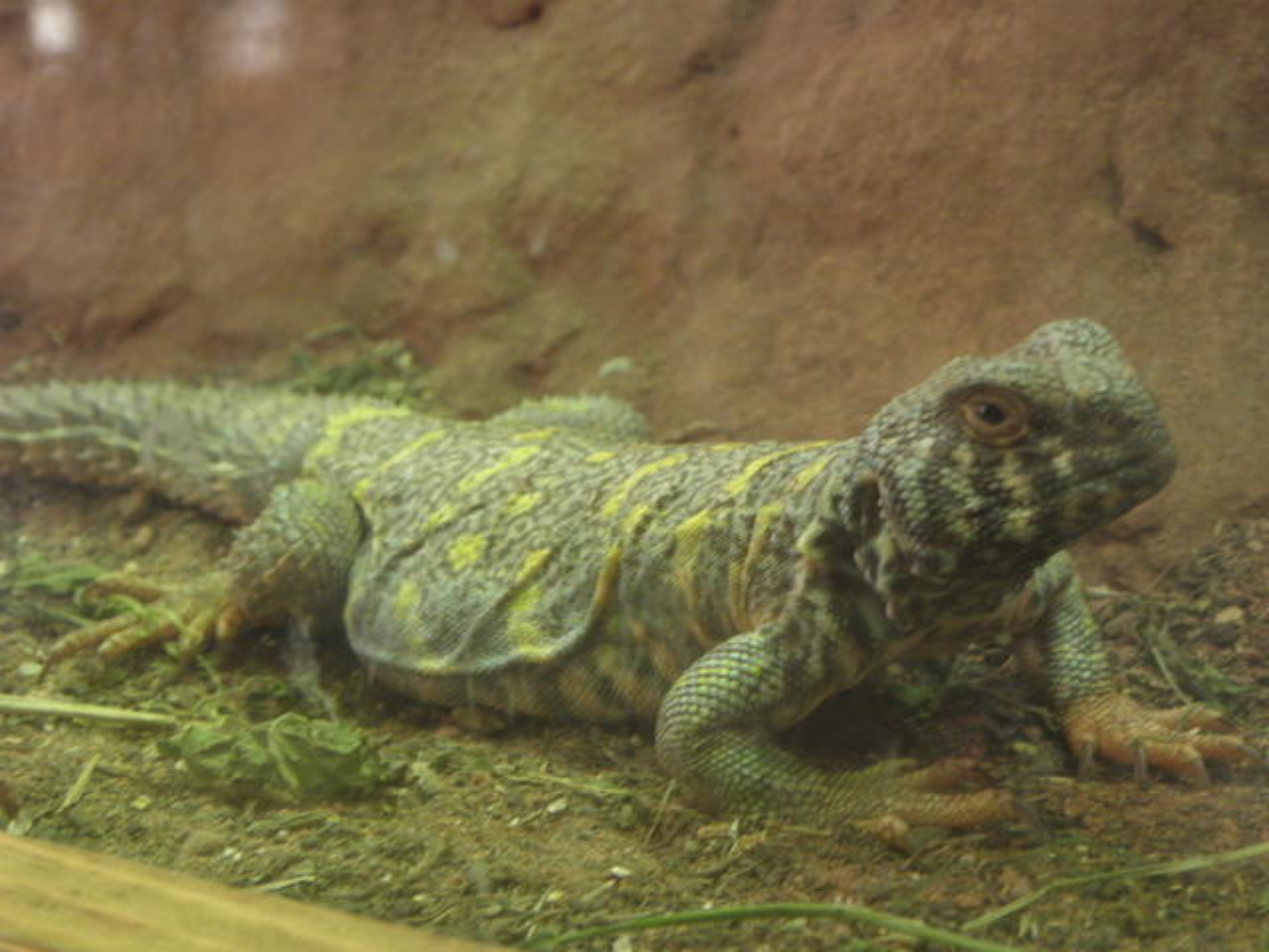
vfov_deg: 16.1
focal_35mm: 92
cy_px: 476
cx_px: 634
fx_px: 3373
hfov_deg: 21.3
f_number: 4.1
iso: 200
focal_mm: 16.41
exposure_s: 1/8
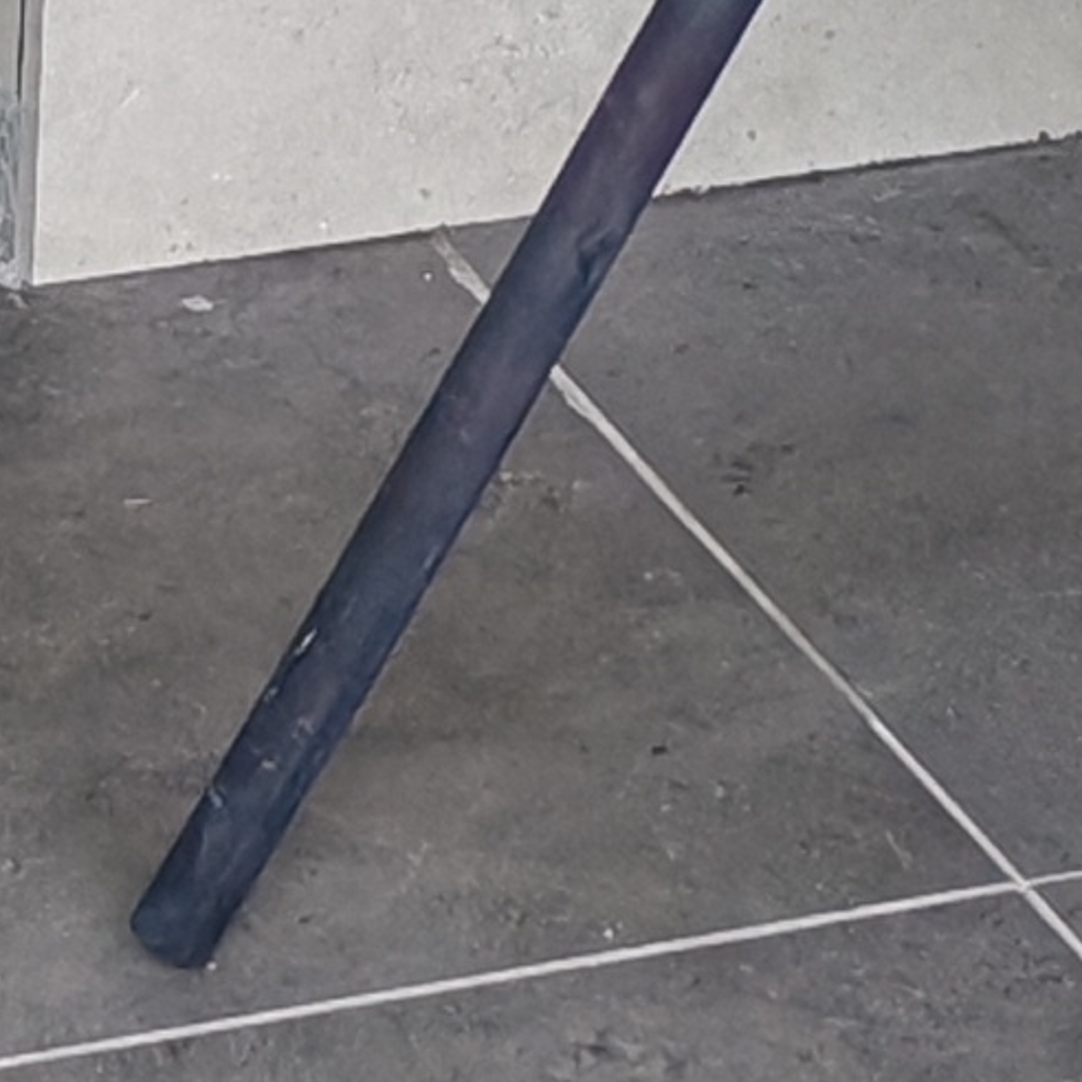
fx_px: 8593
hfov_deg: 7.2
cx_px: -207
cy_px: -2538
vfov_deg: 6.4
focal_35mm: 243
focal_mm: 5.52
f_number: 1.95
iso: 50
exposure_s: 1/260
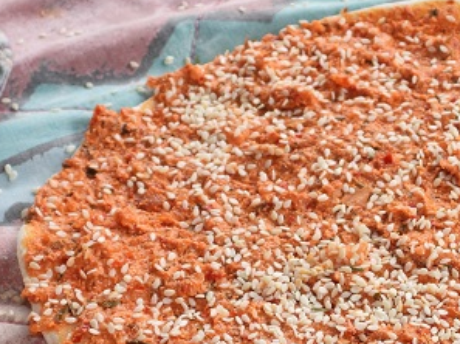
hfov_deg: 21.7
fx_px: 1181
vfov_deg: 16.5
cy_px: 205
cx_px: 390
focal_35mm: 89
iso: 100
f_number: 3.2
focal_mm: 7.9
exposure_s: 1/50
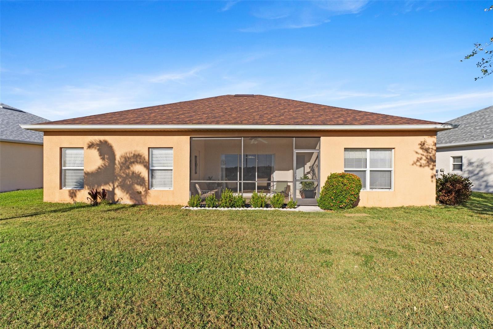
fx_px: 216
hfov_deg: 97.6
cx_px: 246
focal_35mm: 16
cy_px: 164
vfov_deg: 74.6
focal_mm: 10.5
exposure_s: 1/250
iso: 100
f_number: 8
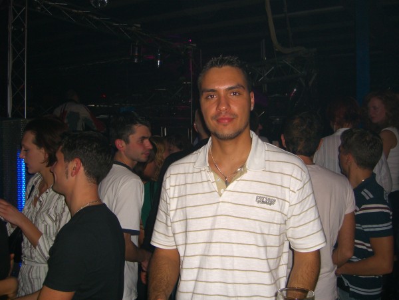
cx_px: 200
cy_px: 150
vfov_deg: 37.7
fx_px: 438
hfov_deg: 49.0
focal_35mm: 38
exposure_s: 1/60
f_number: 2.8
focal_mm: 7.9
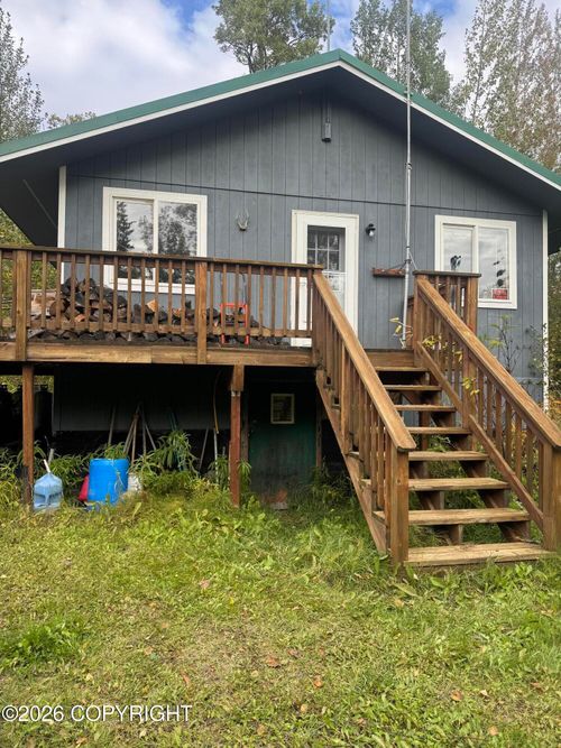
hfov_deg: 56.8
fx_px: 519
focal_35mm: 24
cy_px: 374
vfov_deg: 71.6
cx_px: 280
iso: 80
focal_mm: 6.76
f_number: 1.78
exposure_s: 1/888
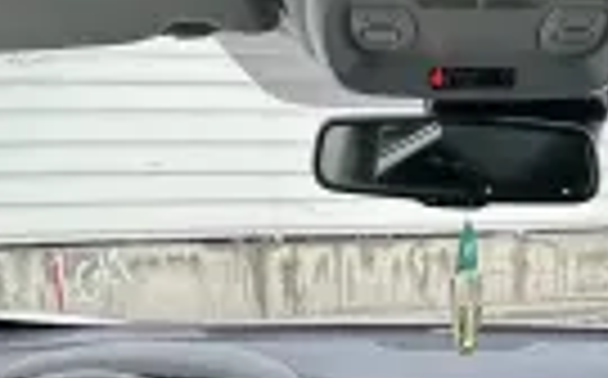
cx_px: 459
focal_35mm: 68
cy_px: 477
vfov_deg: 18.0
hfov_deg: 29.7
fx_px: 1125
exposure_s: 1/247
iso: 80
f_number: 1.78
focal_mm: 6.86
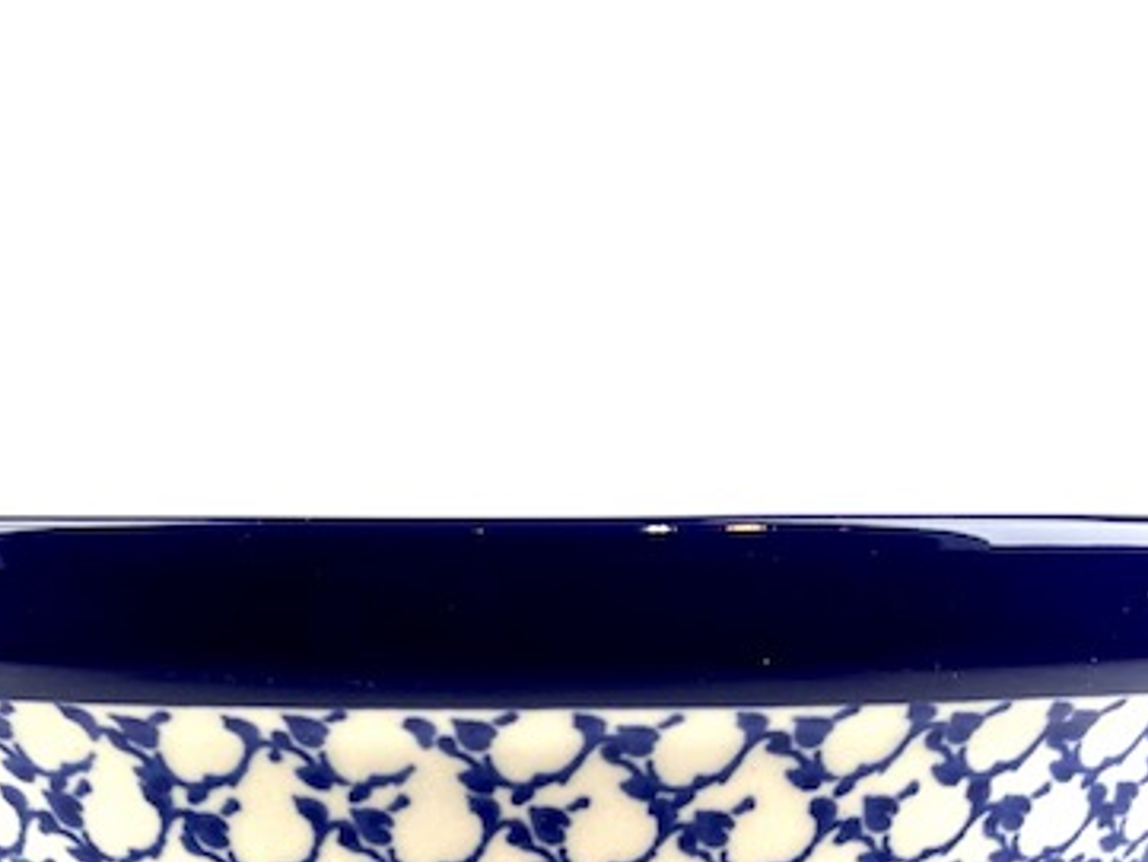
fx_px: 1791
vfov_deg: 25.9
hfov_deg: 35.5
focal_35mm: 54
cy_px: 821
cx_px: 534
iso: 40
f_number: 1.6
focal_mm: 5.1
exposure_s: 1/100
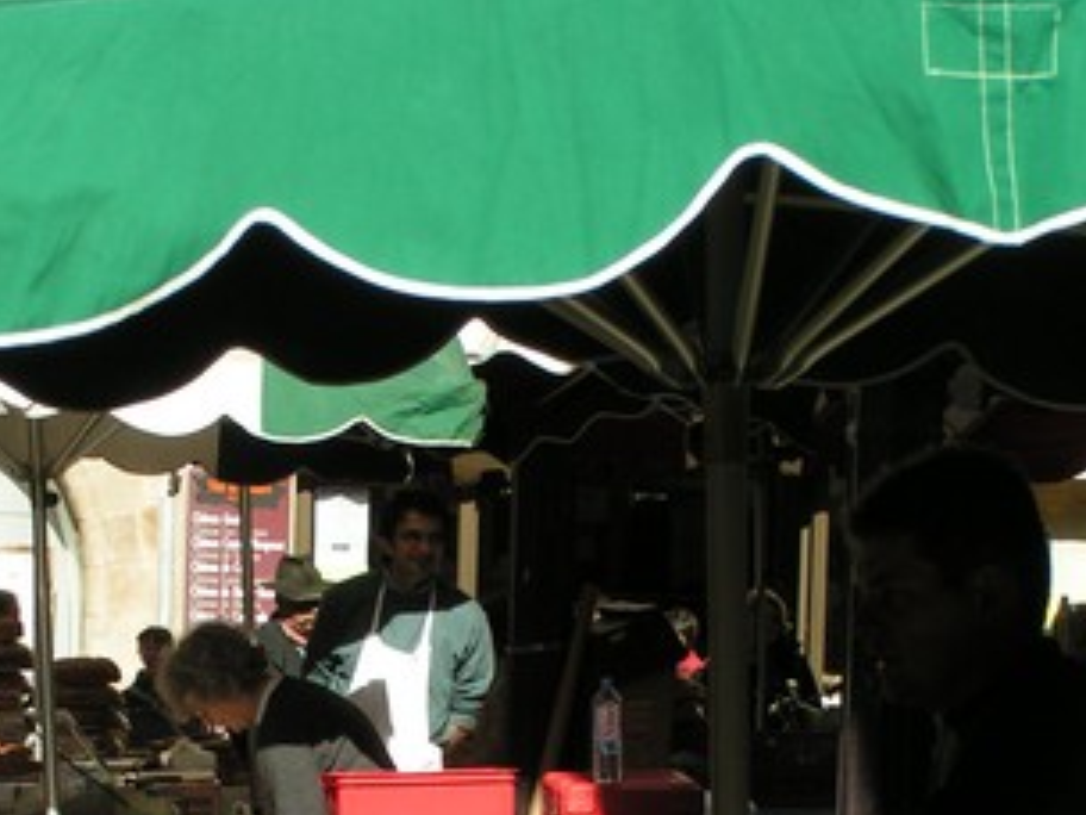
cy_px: 860
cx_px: 393
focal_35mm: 137
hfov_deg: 14.4
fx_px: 4298
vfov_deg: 10.7
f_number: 5.6
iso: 50
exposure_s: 1/250
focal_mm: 10.5
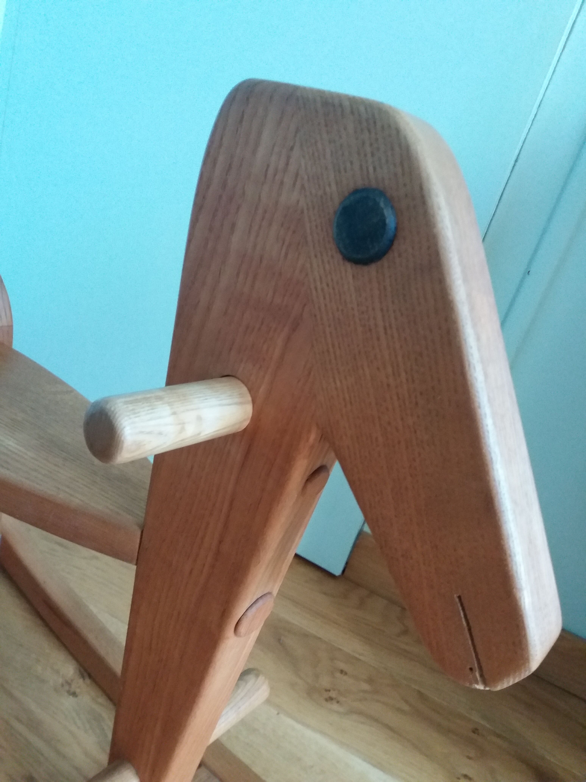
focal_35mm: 28
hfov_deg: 49.7
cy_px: 391
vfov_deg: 63.4
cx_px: 293
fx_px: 632
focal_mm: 3.7
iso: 400
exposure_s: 1/17
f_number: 1.9
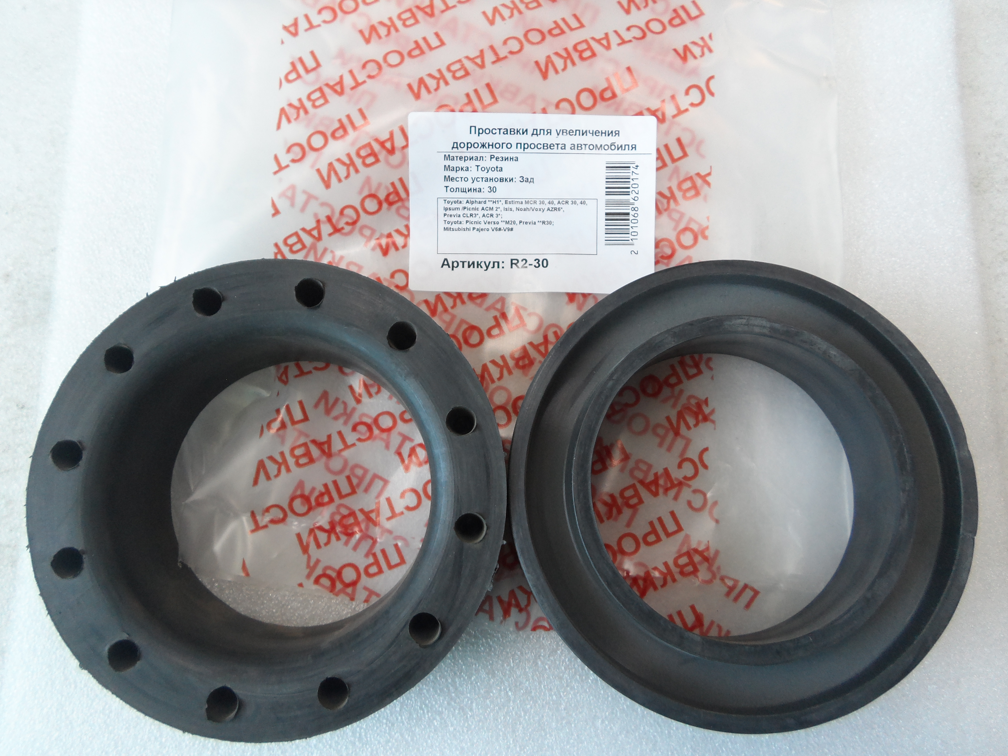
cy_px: 378
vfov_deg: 54.9
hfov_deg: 69.4
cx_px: 504
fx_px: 728
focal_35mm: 25
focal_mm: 4.5
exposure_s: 1/30
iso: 120
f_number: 2.5
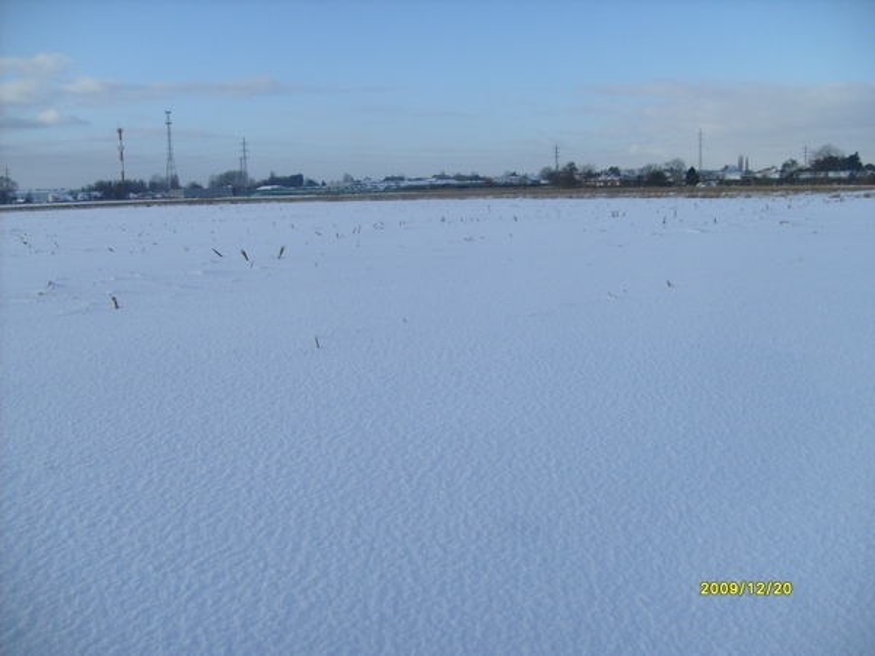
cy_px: 328
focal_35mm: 35
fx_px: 885
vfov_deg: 40.7
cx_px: 438
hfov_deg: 52.6
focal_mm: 5.8
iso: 80
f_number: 7.1
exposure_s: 1/350
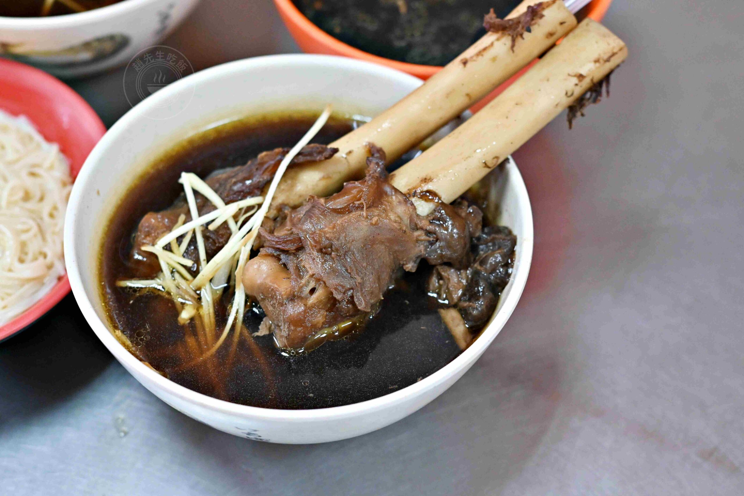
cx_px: 372
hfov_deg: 27.0
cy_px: 248
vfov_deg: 18.2
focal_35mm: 75
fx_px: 1550
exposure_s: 1/200
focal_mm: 50
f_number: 3.2
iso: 1400
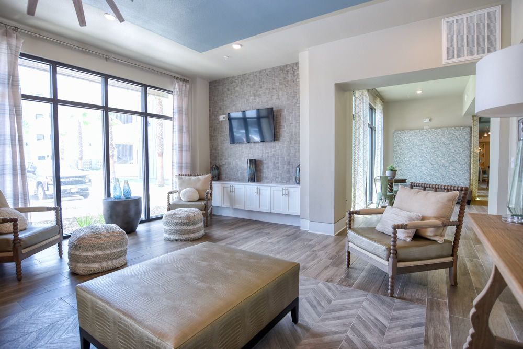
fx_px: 262
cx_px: 262
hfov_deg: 90.0
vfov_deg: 67.5
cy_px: 174
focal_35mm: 18
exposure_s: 1/200
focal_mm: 18
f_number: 4.5
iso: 640
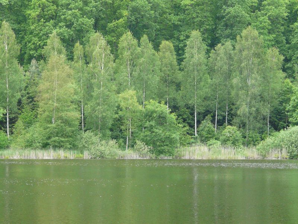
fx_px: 1300
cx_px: 149
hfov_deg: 13.1
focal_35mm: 151
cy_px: 112
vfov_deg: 9.8
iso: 320
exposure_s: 1/250
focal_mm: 24.7
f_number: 3.6
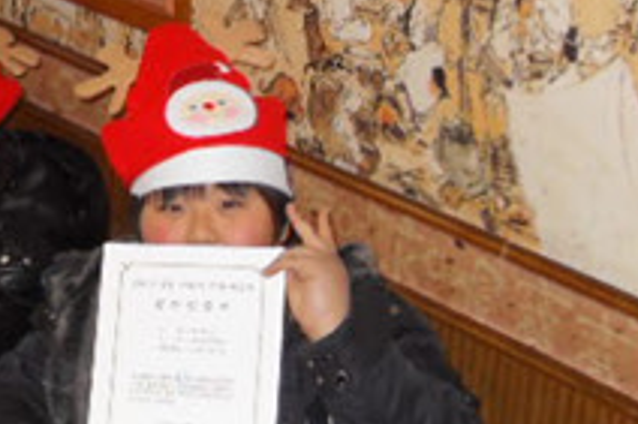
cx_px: -126
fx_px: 1948
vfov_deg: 12.4
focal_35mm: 110
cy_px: 295
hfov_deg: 17.7
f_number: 2.8
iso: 200
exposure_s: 1/45
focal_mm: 6
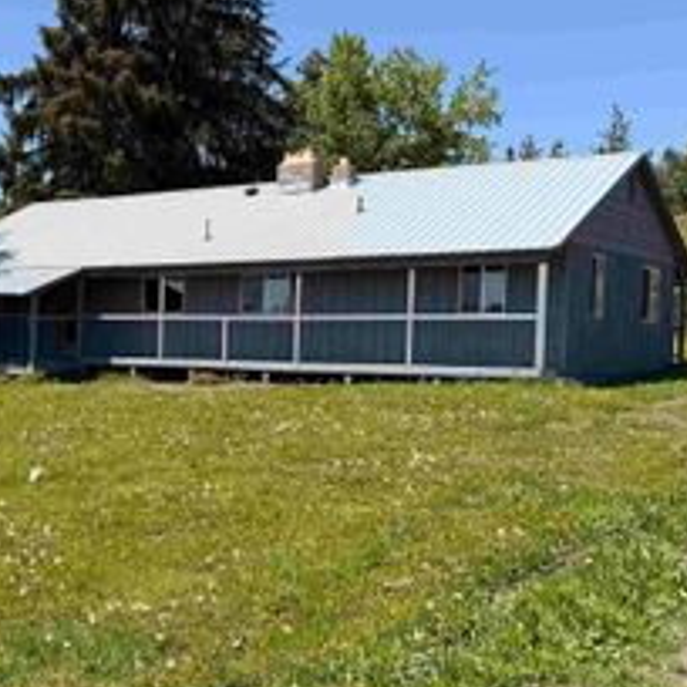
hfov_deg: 30.9
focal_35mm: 52
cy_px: 389
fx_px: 1168
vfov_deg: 32.7
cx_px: 34
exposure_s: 1/2801
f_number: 1.78
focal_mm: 6.76
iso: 80
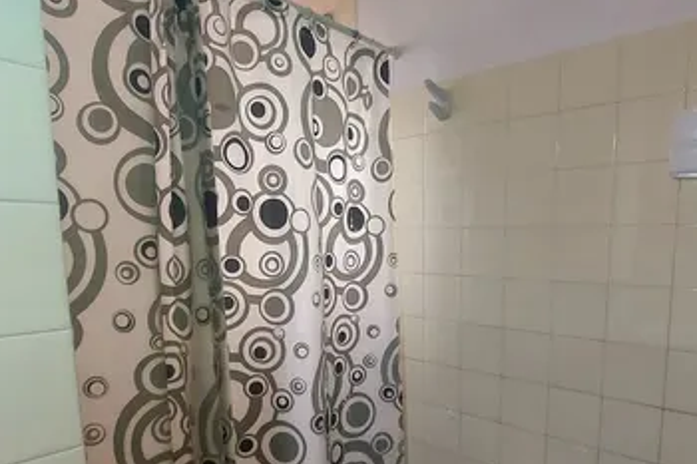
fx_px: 329
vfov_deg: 68.7
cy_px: 303
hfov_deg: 91.6
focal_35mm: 17
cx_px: 430
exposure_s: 1/60
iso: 250
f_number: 2.2
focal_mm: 1.74
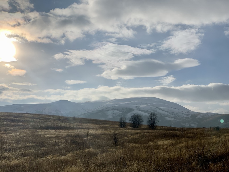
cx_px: 114
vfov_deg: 28.0
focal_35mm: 52
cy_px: 86
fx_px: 344
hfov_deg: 36.8
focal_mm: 6
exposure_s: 1/6849
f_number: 2.4
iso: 16
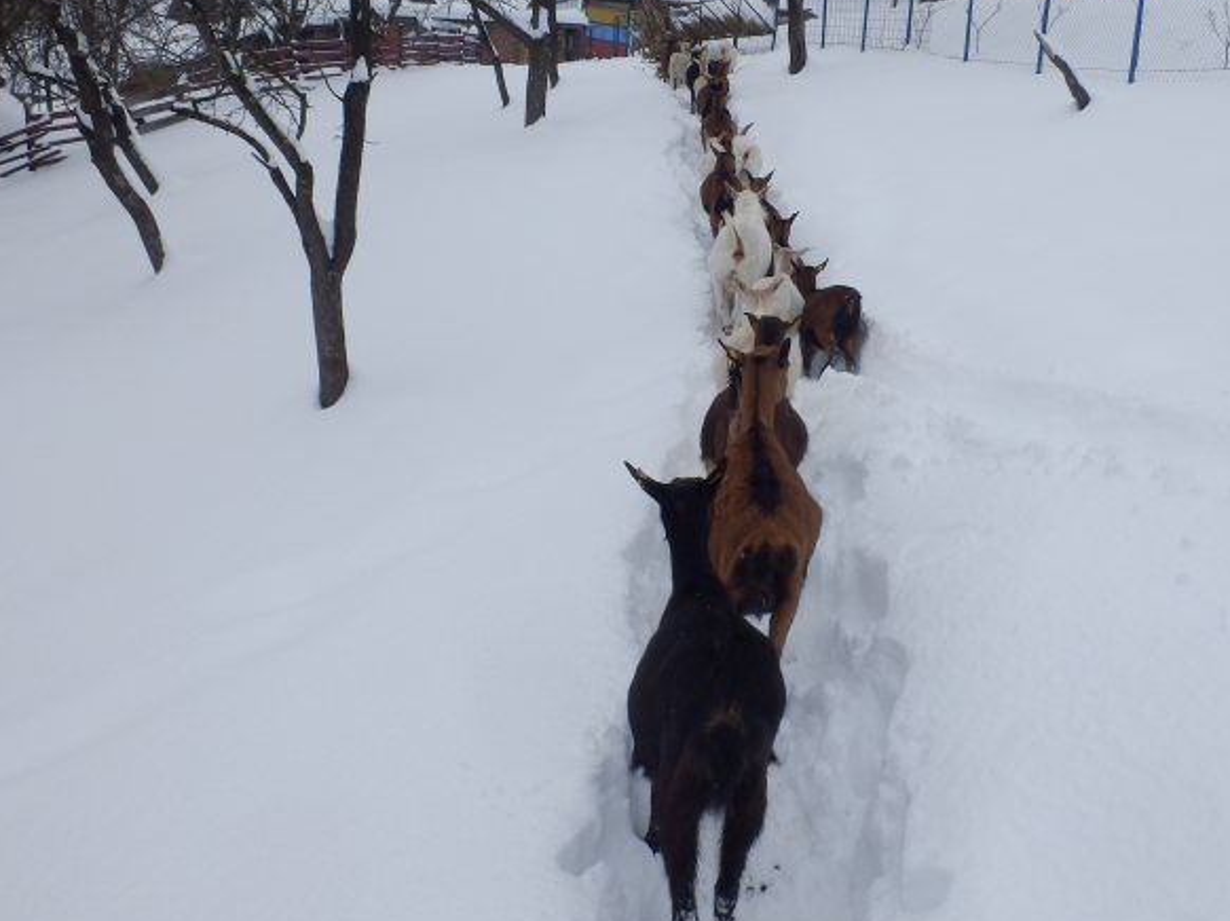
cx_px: 761
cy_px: 365
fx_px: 1172
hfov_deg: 54.8
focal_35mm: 33
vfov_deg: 42.7
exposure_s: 1/200
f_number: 7.9
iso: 80
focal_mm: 4.2
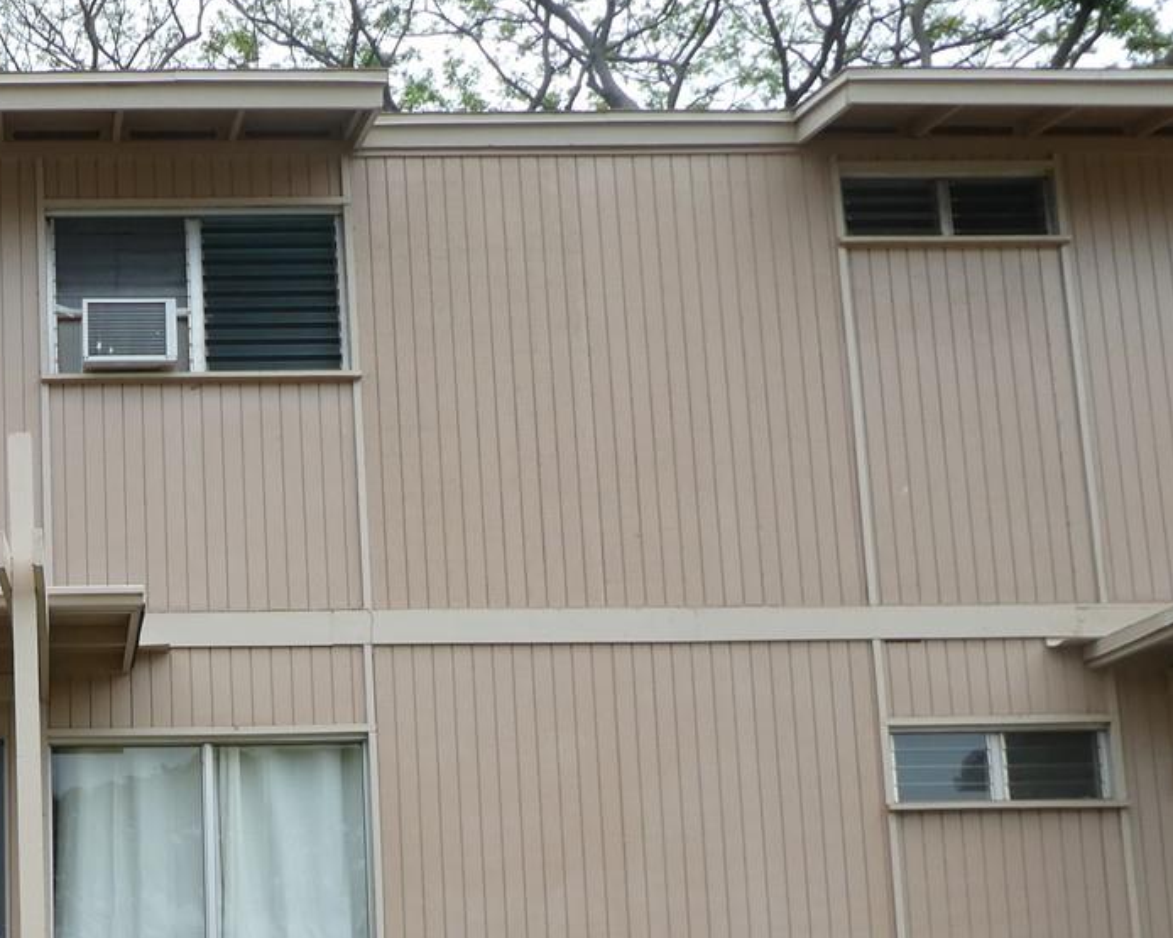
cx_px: 83
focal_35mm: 54
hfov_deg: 32.7
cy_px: 938
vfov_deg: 26.6
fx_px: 1874
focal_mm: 4.3
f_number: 3.3
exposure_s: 1/800
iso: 80
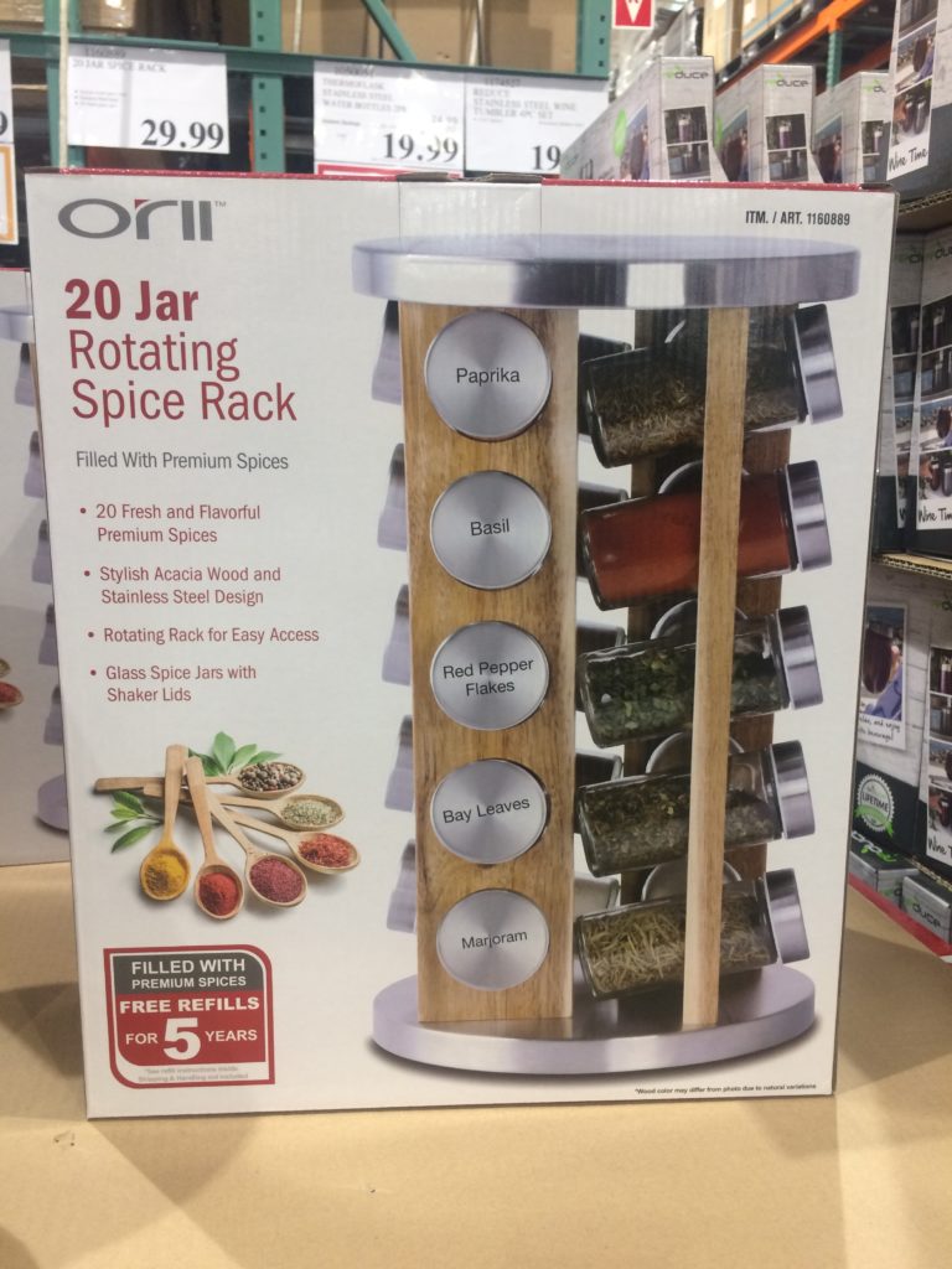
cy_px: 634
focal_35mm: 29
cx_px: 476
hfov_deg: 48.2
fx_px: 1063
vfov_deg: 61.7
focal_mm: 4.15
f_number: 2.2
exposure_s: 1/30
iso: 100
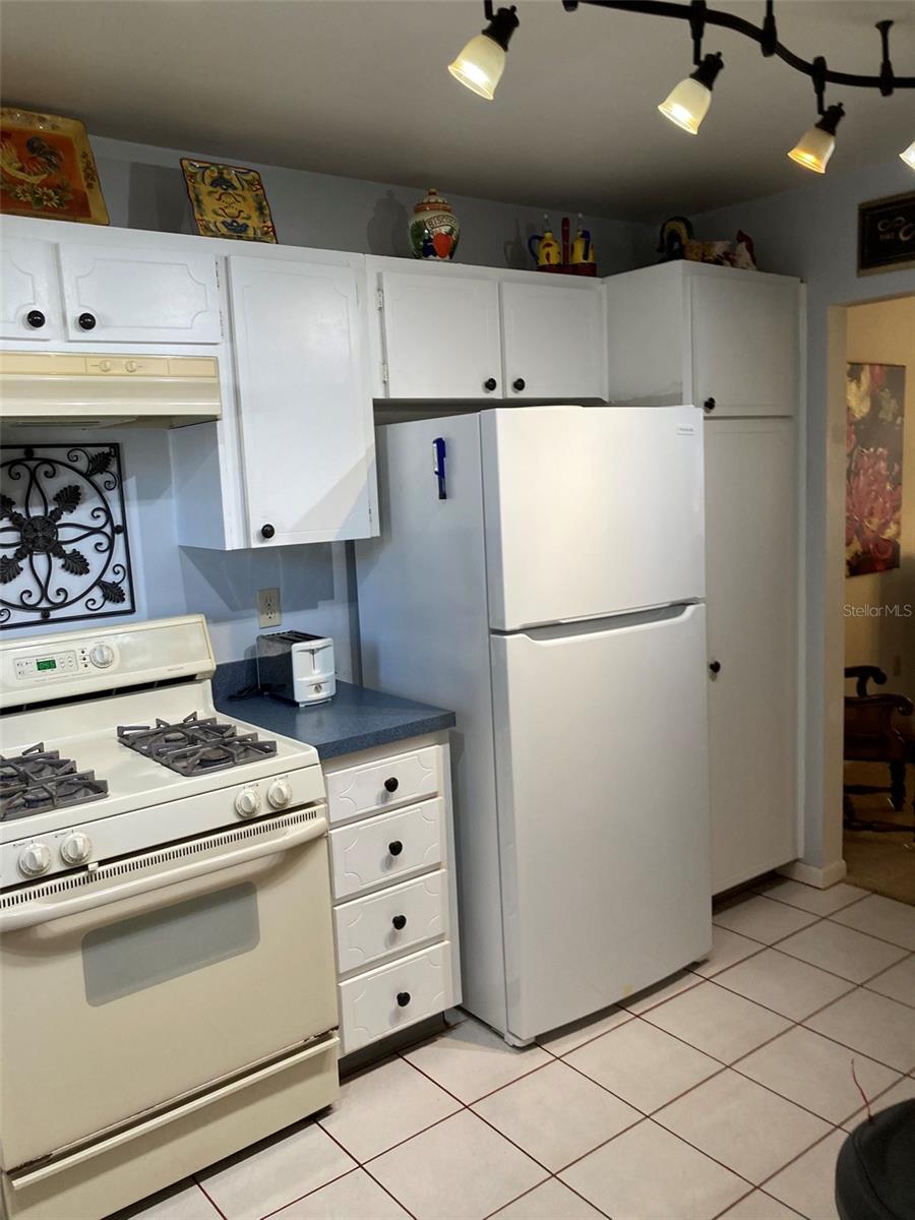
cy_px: 610
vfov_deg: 63.4
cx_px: 458
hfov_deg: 49.7
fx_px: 987
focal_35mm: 28
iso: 64
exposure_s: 1/60
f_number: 1.8
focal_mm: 3.99
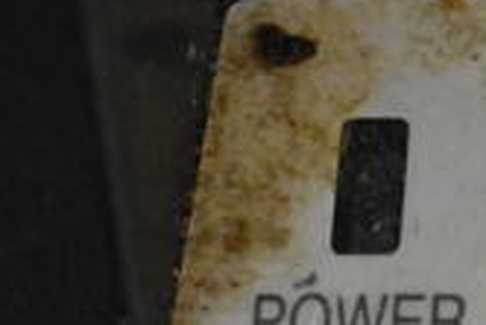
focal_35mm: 254
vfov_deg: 5.4
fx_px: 3432
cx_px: 855
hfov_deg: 7.9
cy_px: 205
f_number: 5.3
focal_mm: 46
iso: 8000
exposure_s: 1/80
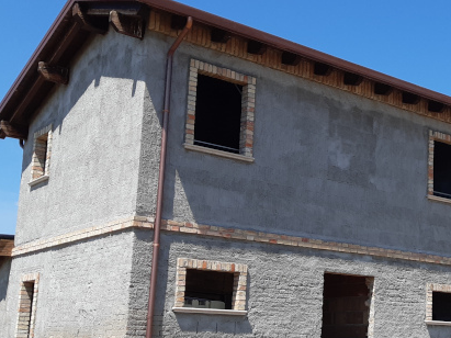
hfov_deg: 32.1
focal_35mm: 57
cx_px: 409
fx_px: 742
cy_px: 220
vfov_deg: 25.5
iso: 40
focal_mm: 3.92
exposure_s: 1/1661
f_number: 1.7
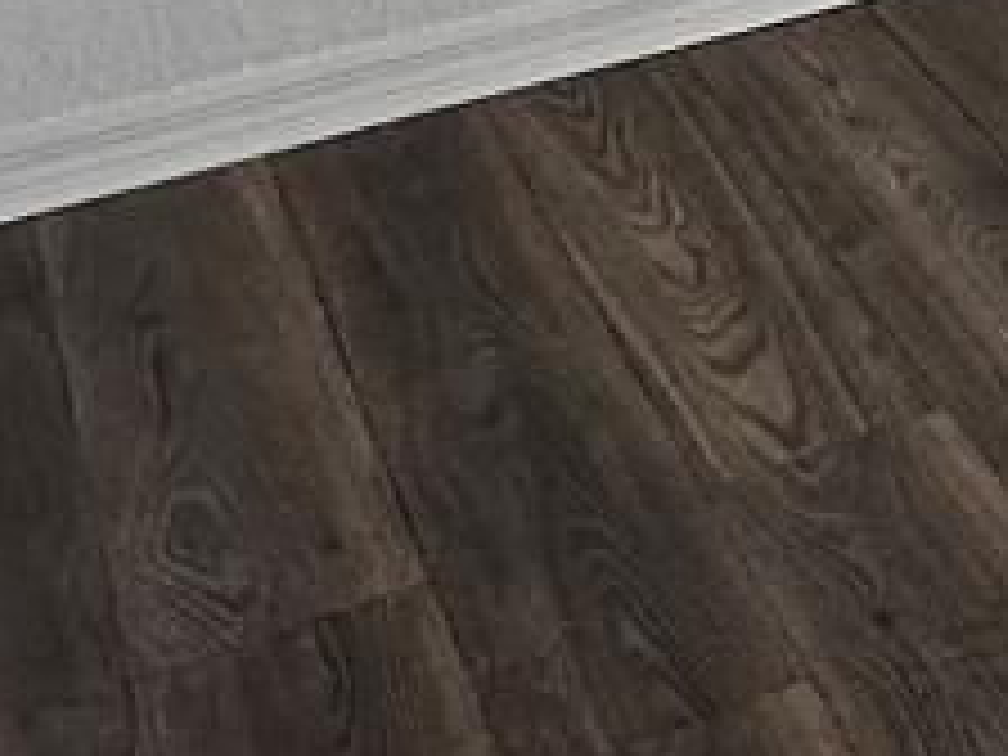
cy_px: -675
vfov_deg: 13.1
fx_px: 2912
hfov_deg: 14.6
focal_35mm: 100
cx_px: 2259
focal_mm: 2.22
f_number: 2.2
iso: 50
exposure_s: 1/120
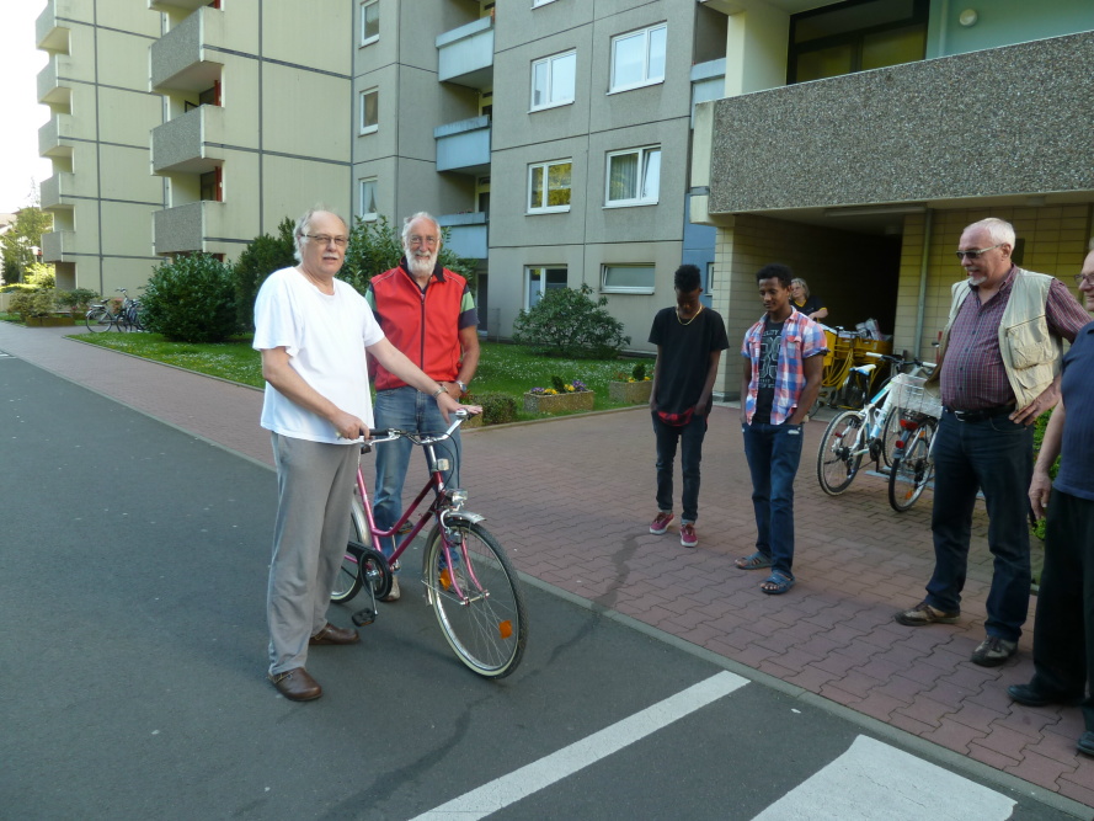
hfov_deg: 69.4
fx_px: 790
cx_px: 547
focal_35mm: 25
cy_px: 410
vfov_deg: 54.9
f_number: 3.3
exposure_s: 1/80
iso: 80
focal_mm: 4.1
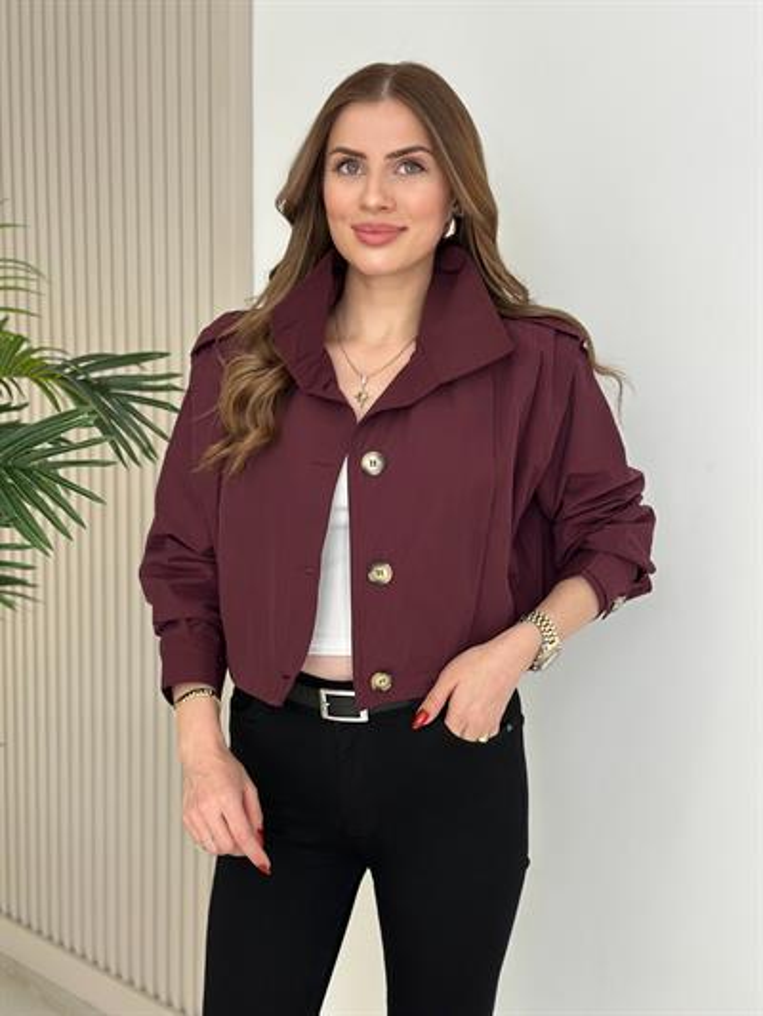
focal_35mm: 48
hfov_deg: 30.3
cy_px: 508
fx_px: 1410
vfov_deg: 39.6
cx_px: 382
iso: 80
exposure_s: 1/220
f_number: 1.78
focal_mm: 6.86
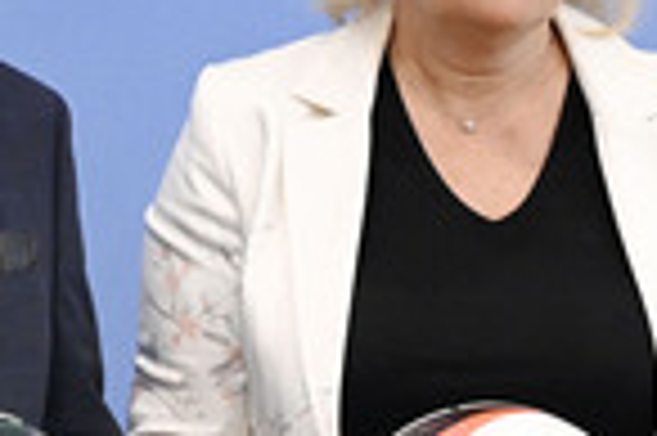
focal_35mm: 136
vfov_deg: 10.1
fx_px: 2479
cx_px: 115
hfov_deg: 15.0
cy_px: 220
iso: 4000
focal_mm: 44
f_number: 5.6
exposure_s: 1/500
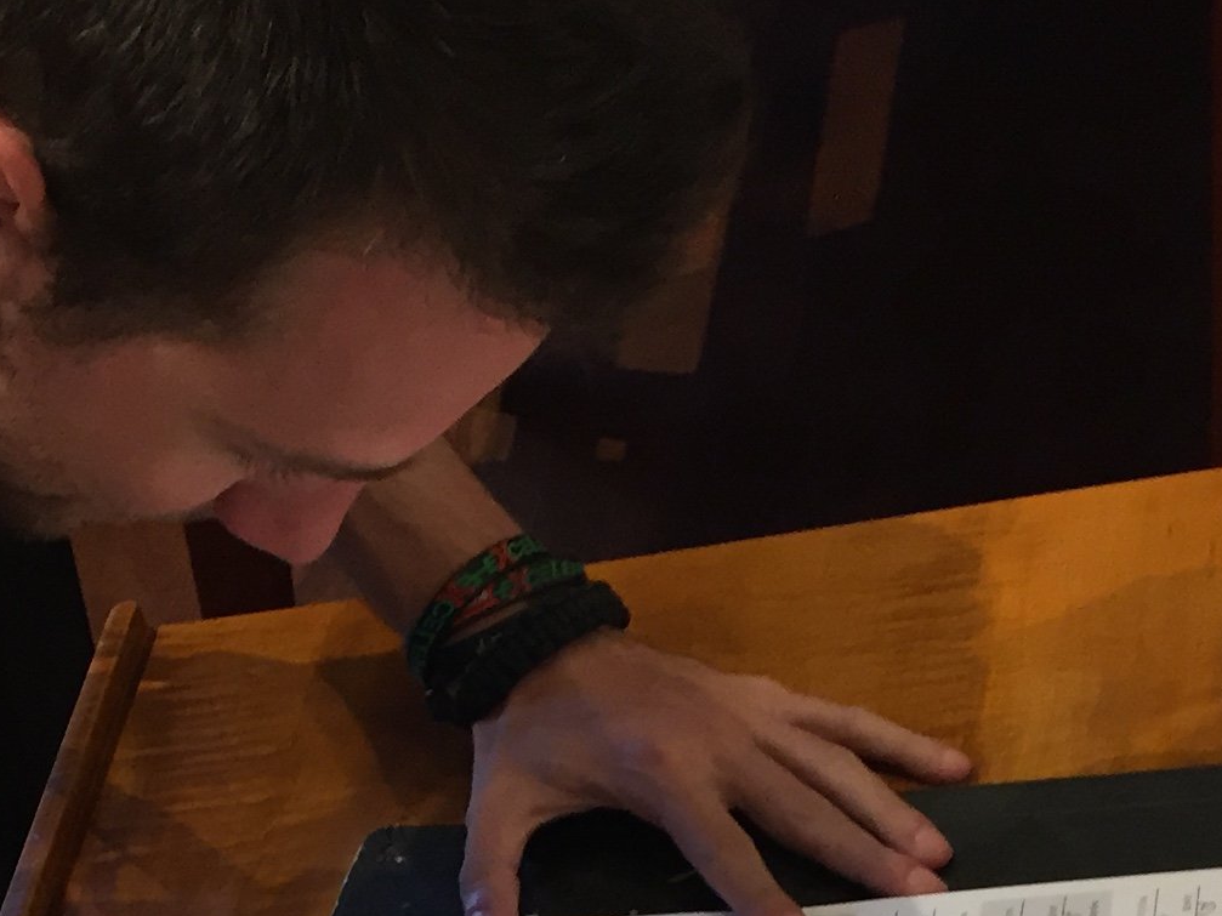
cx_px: -51
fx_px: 3318
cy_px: 1423
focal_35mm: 94
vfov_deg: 14.5
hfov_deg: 20.1
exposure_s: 1/30
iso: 64
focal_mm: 4.15
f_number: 2.2
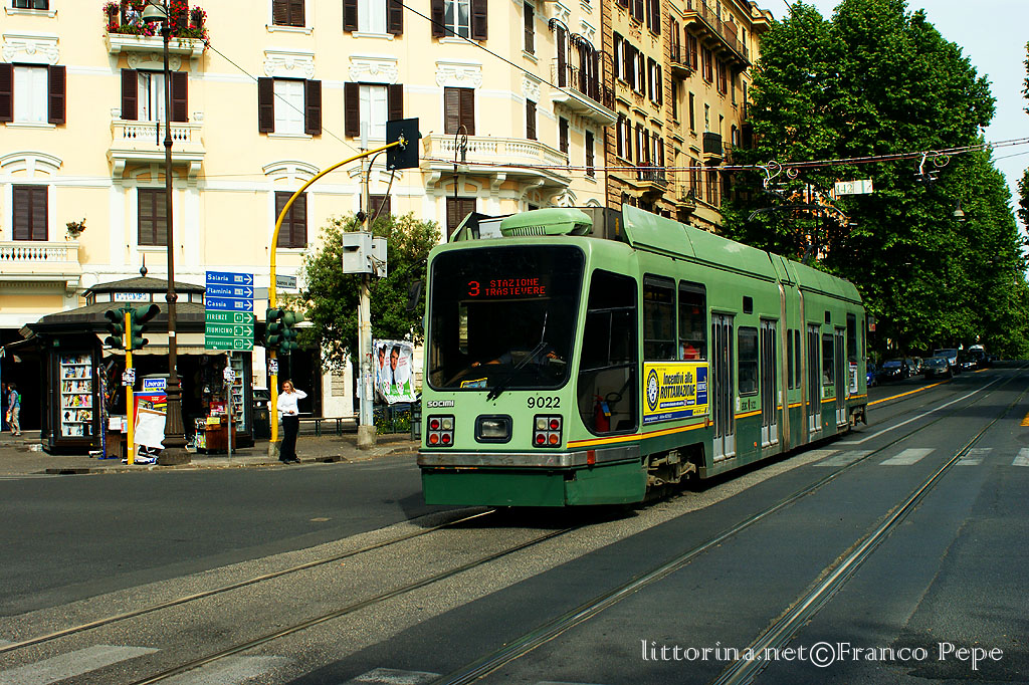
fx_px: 1500
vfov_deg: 25.7
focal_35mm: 52
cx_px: 514
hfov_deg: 37.9
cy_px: 342
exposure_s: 1/320
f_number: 8
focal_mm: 35
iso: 200
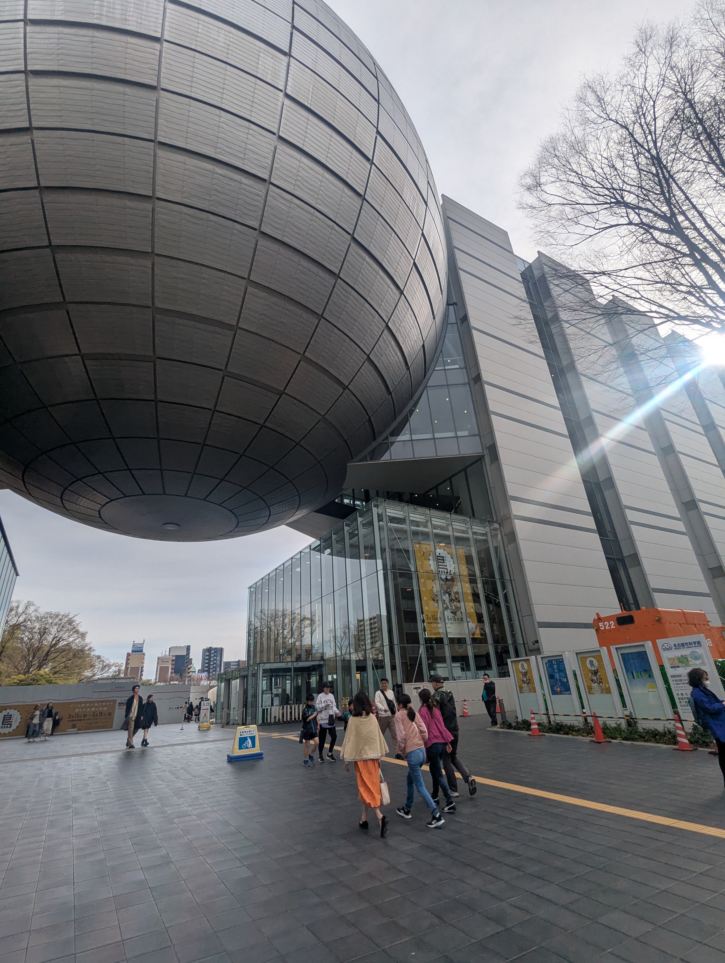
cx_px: 362
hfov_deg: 78.2
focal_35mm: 16
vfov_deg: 94.4
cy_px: 482
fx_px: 446
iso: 43
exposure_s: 1/1789
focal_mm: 2.35
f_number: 2.2
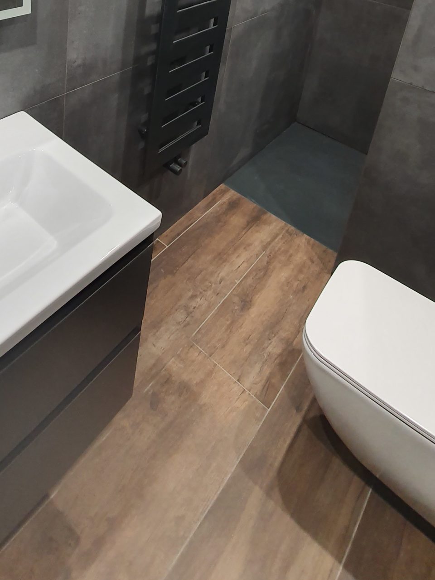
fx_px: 436
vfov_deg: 54.2
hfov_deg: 51.6
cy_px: 14
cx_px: 130
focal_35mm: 26
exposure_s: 1/50
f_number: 2.2
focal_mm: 1.8
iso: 160
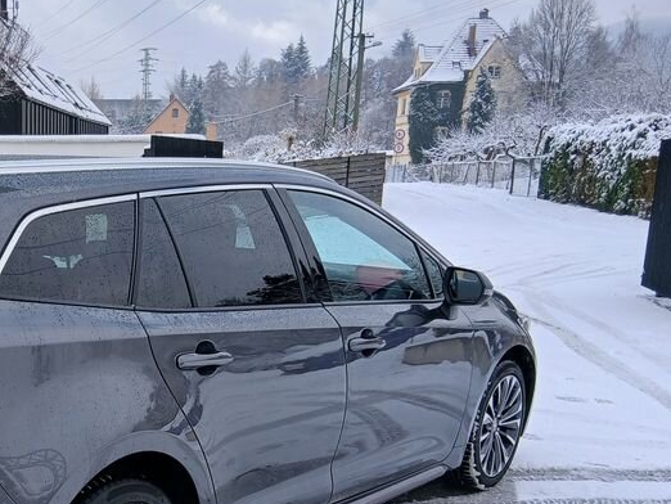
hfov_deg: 35.2
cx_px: 60
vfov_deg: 27.9
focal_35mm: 51
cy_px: 419
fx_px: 989
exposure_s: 1/278
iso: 20
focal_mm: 3.98
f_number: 1.8
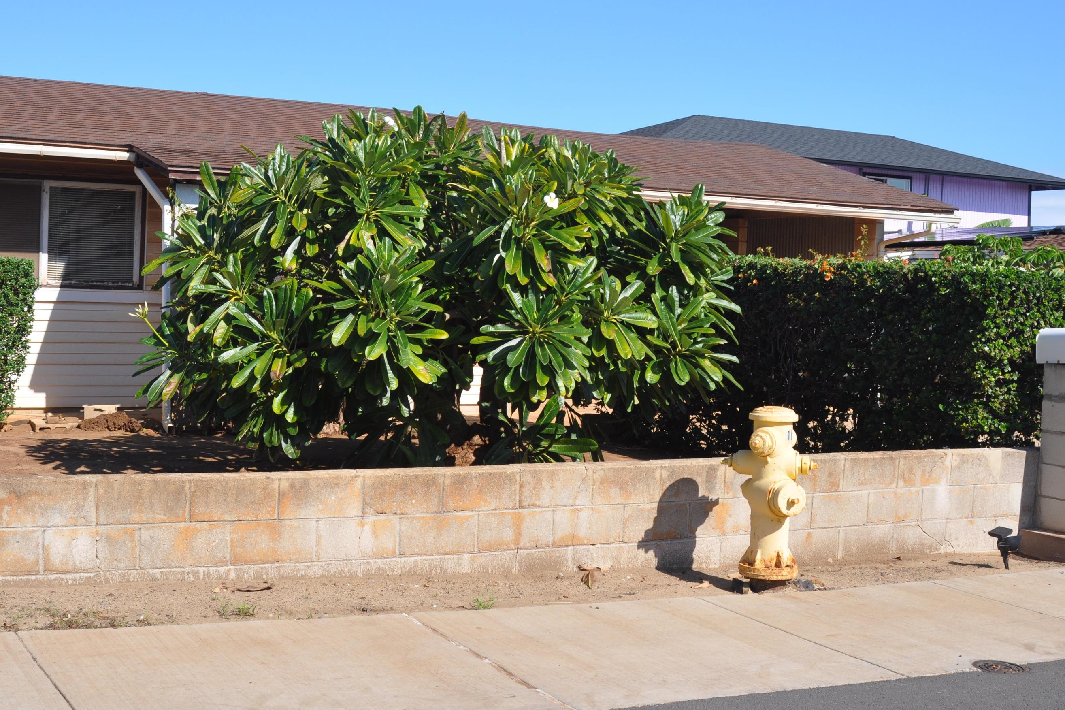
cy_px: 311
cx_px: 580
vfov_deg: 27.5
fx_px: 1449
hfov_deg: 40.3
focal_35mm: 49
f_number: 9
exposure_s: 1/320
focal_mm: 28
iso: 200
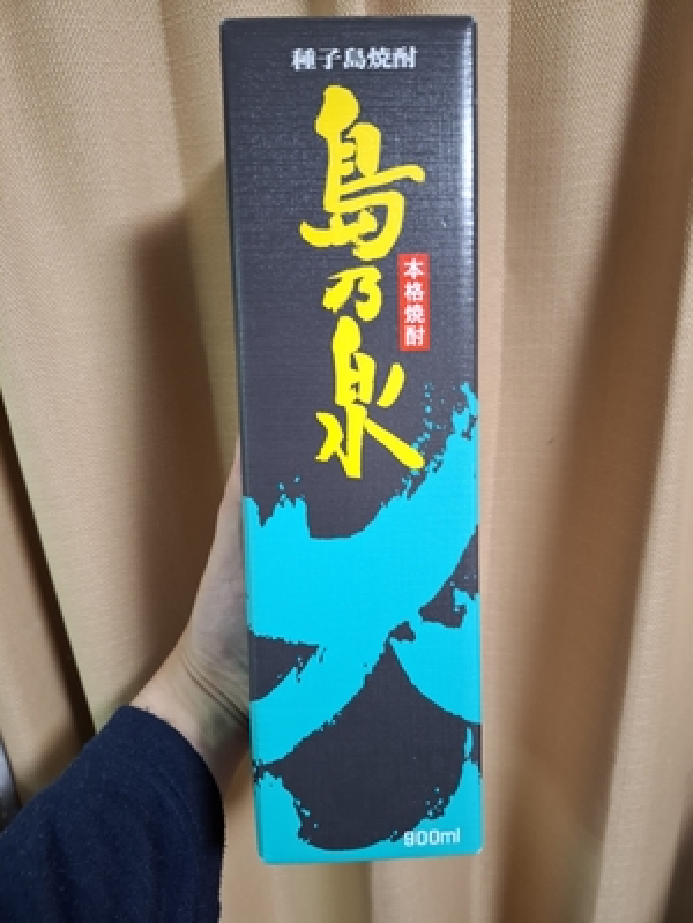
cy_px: 462
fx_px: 614
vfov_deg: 73.9
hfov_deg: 58.9
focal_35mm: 23
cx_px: 346
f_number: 1.8
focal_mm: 5.54
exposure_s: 1/33
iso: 250
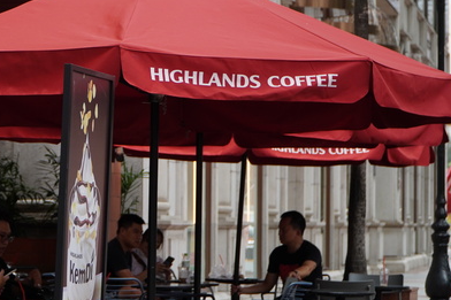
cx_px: 66
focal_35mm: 160
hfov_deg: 12.8
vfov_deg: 8.6
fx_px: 2004
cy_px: 69
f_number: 4
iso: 320
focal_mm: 58
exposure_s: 1/800
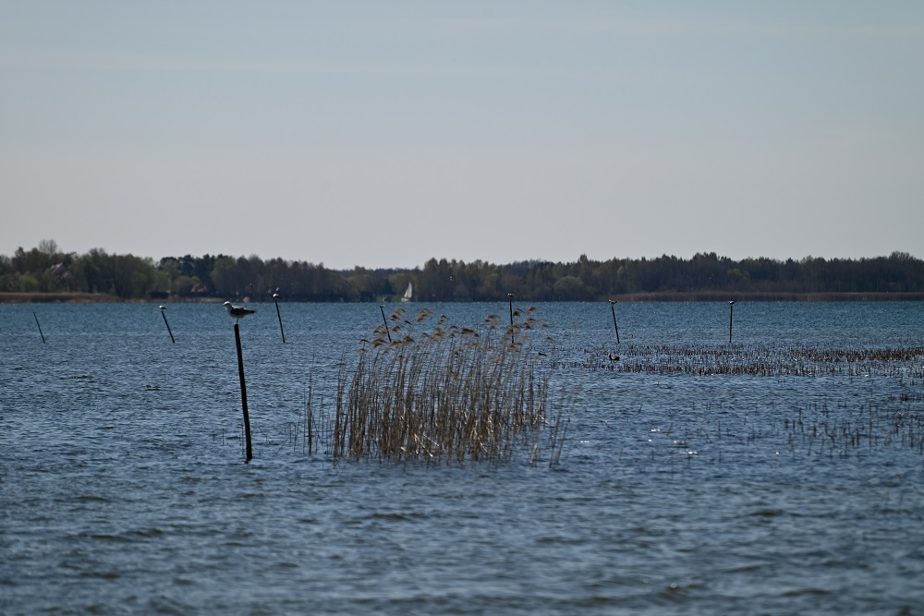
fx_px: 7701
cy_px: 308
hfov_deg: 6.9
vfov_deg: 4.6
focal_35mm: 300
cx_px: 462
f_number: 5.6
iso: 110
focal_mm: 300
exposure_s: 1/1000
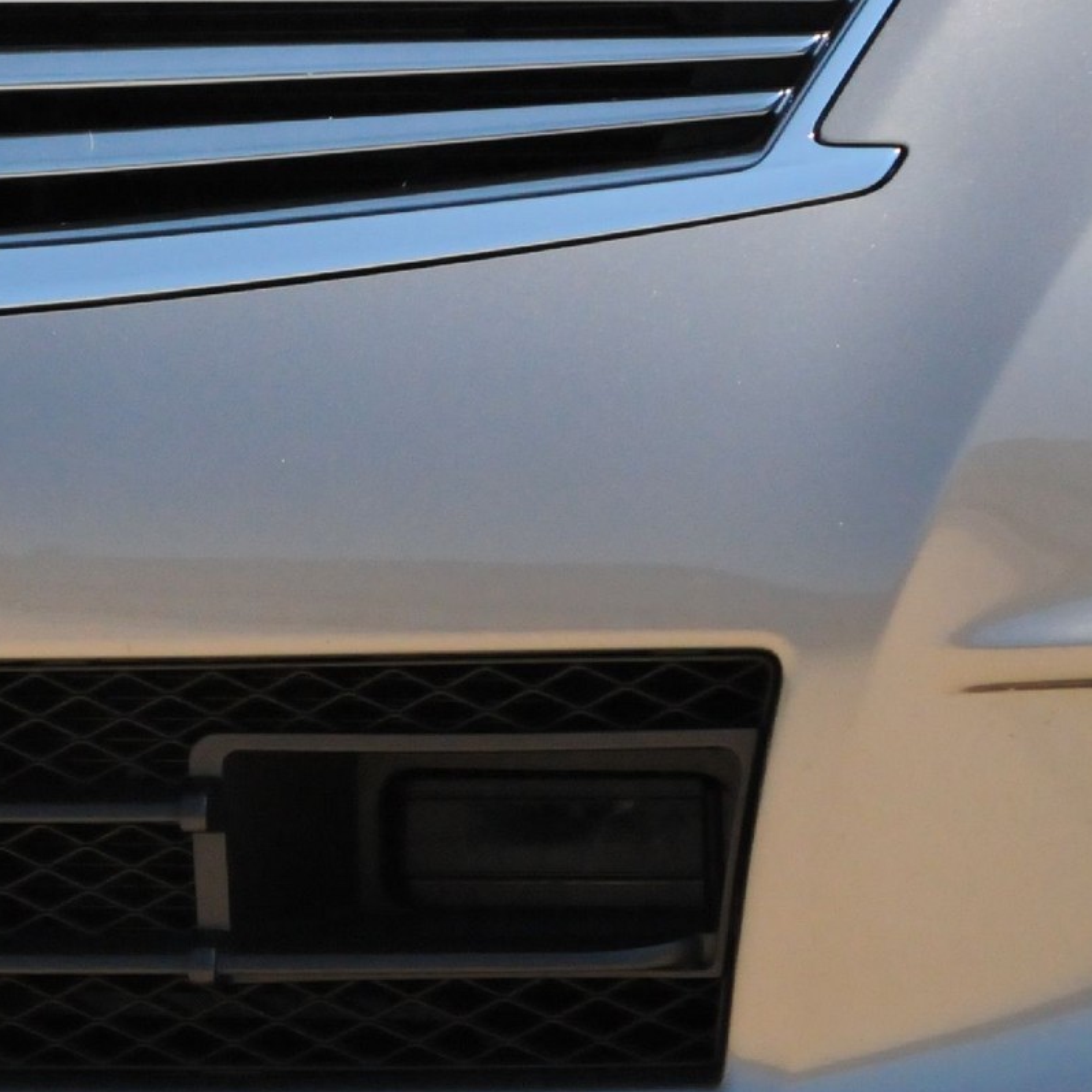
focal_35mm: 343
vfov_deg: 5.1
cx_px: -120
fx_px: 12242
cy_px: 62
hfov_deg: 5.1
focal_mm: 86
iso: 2000
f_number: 5.6
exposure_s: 1/6400
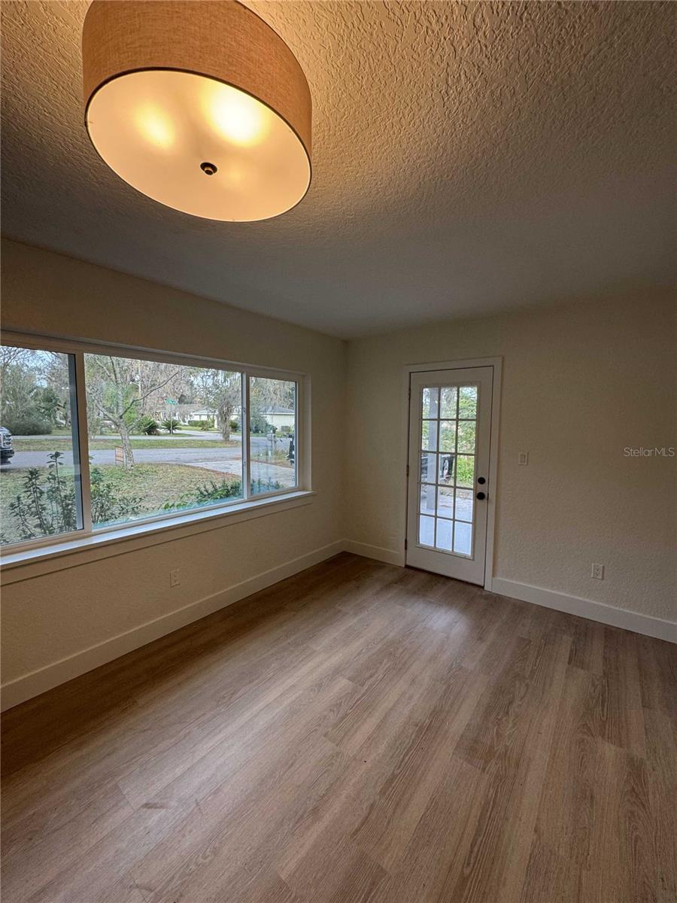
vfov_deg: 102.1
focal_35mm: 14
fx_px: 365
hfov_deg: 85.7
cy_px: 452
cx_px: 338
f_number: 2.2
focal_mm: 2.22
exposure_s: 1/120
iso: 160
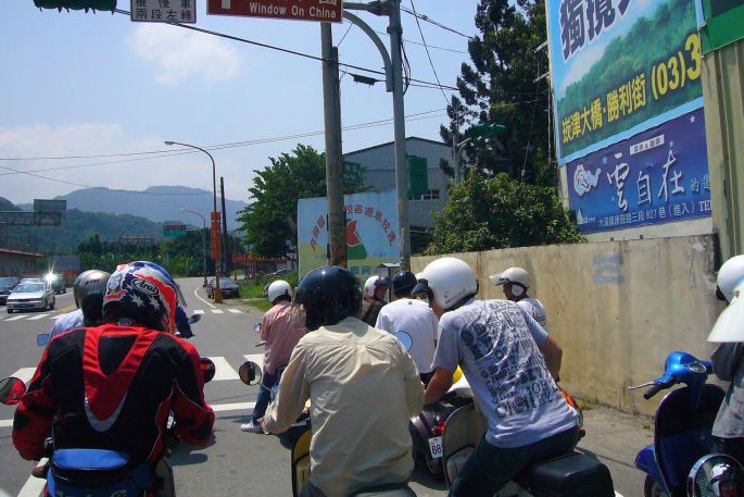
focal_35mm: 34
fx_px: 703
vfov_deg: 38.9
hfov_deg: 55.8
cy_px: 223
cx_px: 371
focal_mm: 4.6
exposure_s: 1/1000
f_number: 5.6
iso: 200
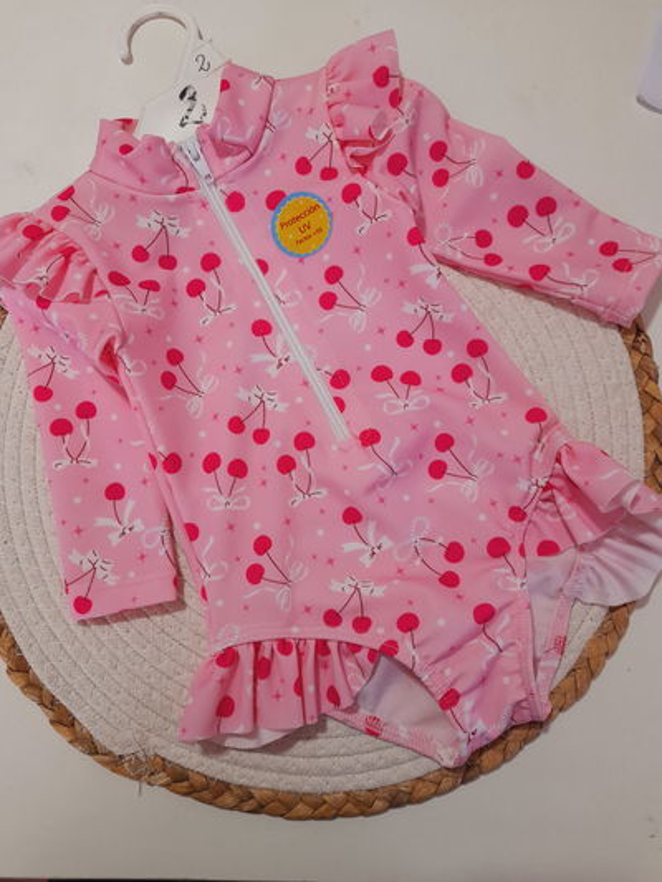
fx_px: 637
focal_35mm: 25
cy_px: 441
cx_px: 331
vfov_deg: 69.4
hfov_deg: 54.9
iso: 100
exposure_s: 1/33
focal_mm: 4.6
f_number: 2
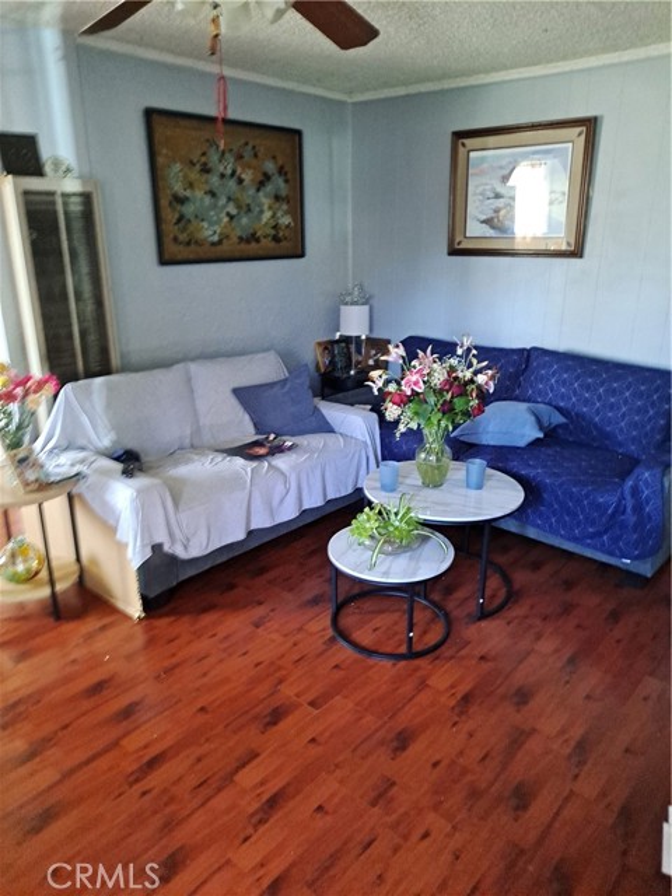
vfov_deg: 69.4
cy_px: 448
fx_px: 647
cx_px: 336
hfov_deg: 54.9
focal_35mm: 25
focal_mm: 4.6
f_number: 2
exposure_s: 1/24
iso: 400
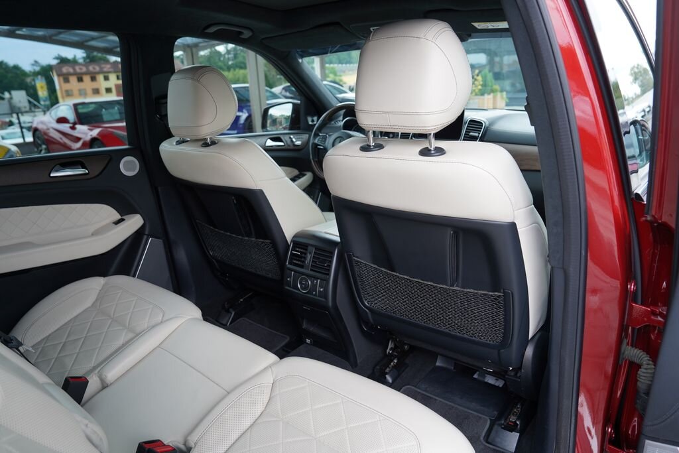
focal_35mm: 24
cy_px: 226
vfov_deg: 53.1
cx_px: 340
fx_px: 453
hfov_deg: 73.7
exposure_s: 1/60
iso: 100
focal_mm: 24
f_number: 4
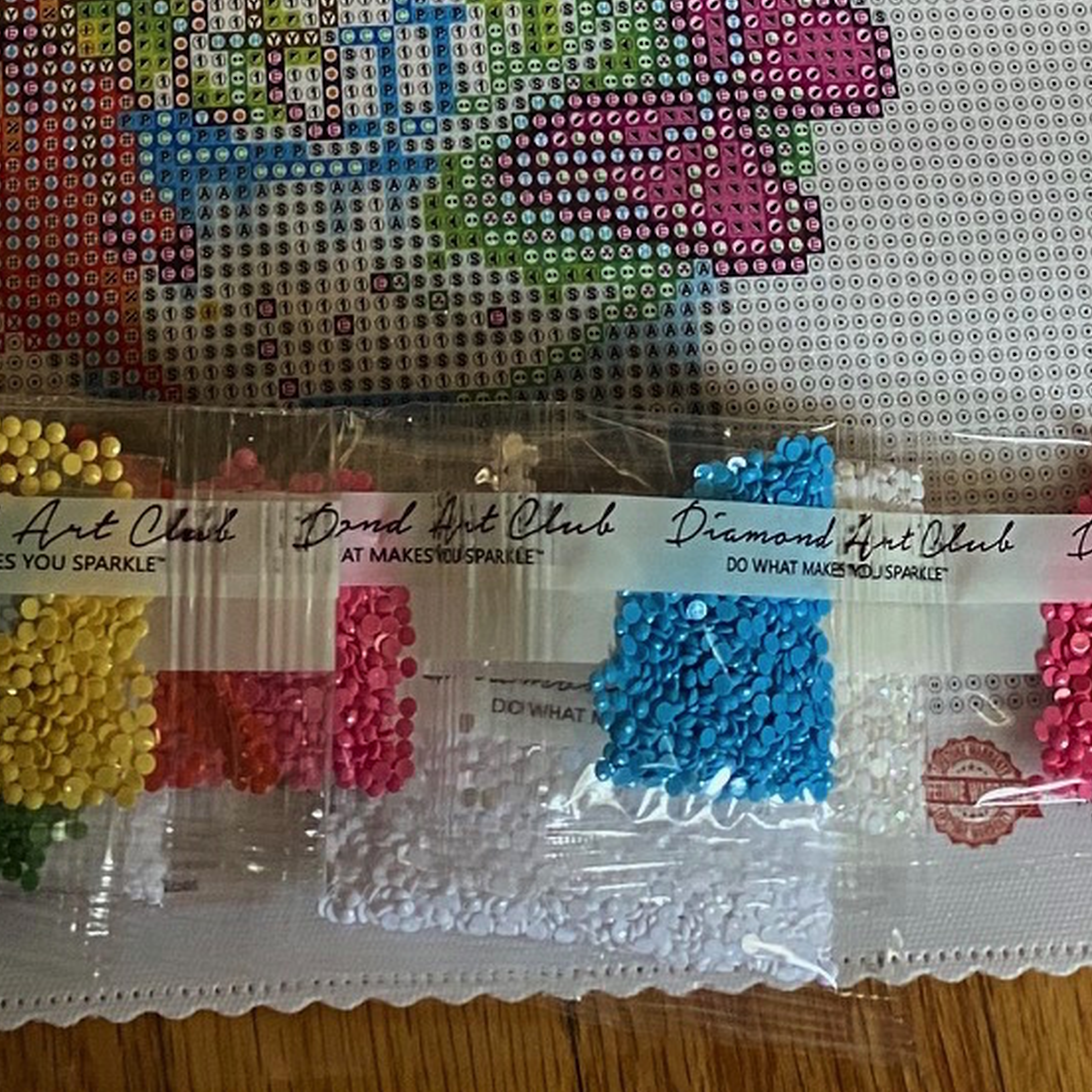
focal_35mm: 84
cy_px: -392
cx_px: 352
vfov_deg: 18.9
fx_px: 2998
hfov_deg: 20.6
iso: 125
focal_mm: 4.25
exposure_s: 1/60
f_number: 1.8
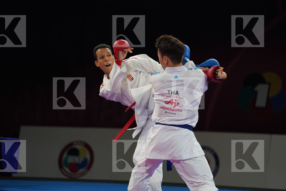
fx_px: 1756
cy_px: 93
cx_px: 129
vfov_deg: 6.2
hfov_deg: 9.3
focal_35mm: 221
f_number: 2.8
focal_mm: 200
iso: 1600
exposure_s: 1/1000
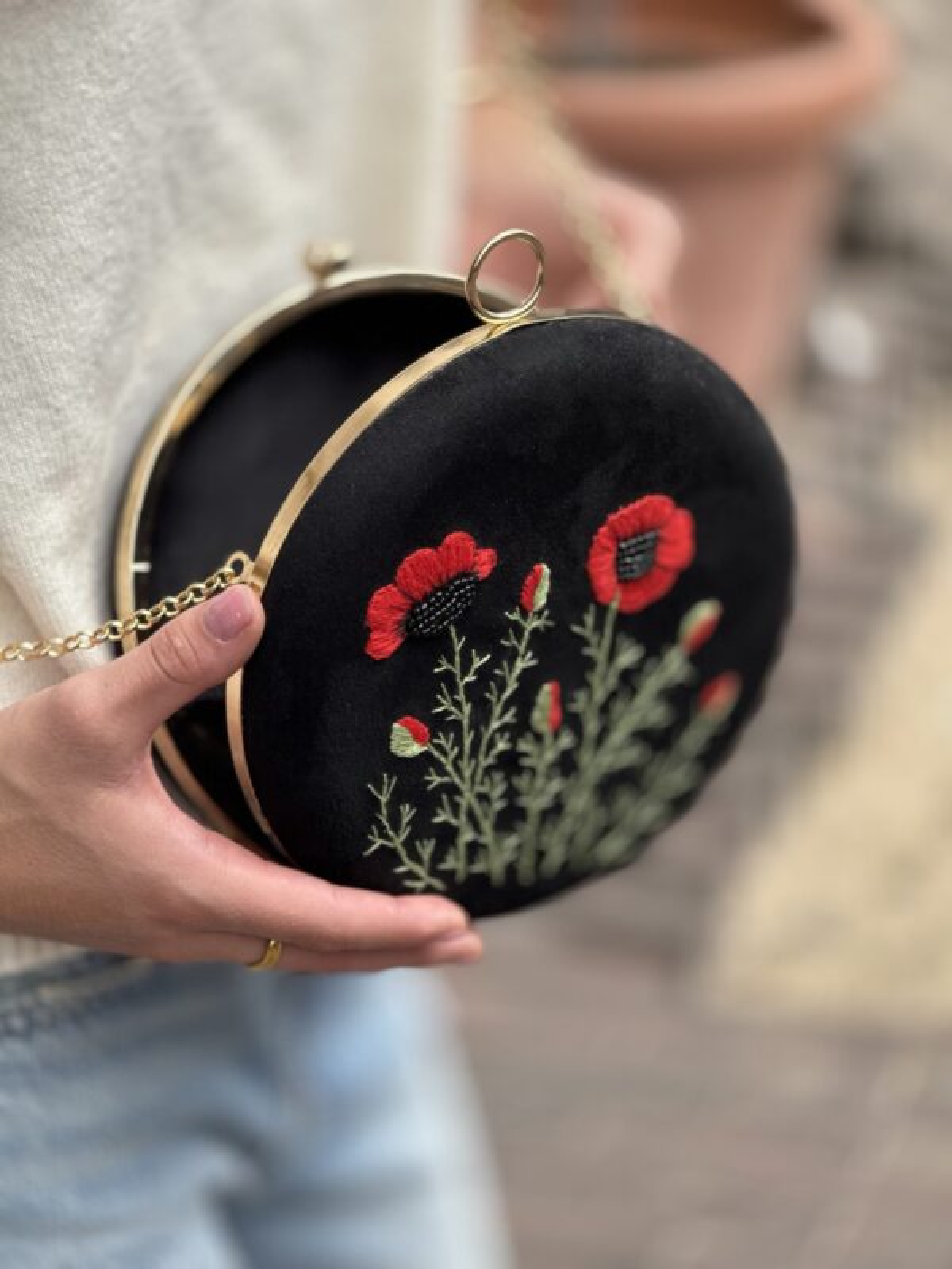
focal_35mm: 120
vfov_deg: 16.4
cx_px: 476
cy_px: 634
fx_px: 4400
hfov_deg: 12.3
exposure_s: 1/342
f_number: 2.8
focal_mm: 15.66
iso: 50
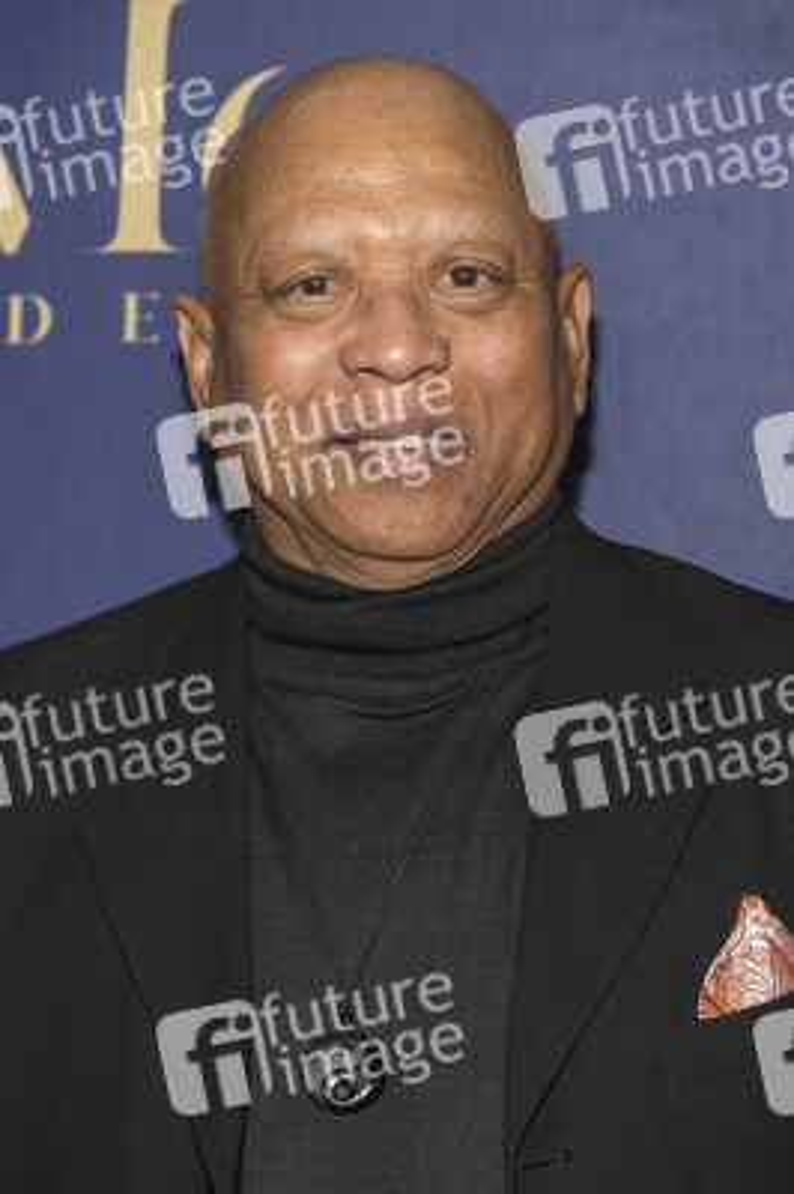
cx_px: 397
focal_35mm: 104
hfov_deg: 13.1
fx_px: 3446
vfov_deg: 19.7
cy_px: 597
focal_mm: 104
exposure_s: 1/200
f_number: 5.6
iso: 800
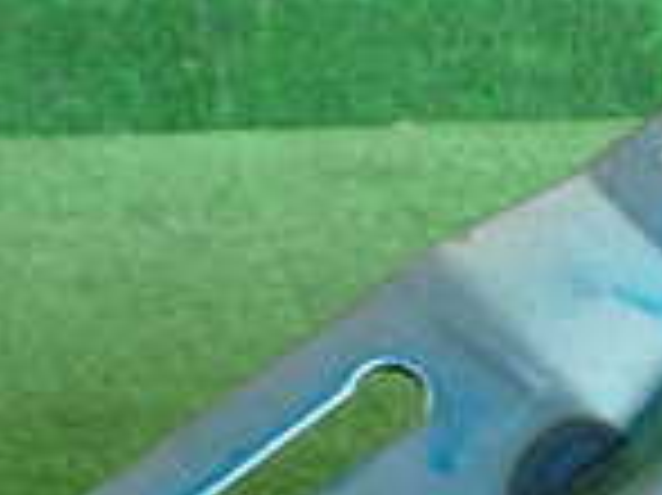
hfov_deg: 13.4
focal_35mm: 147
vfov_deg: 9.9
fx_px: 2809
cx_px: 482
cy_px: 648
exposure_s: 1/125
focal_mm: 6.37
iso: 1000
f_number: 2.5
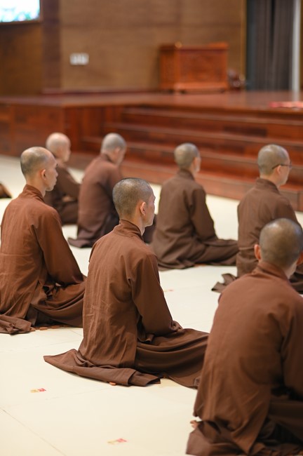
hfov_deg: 16.0
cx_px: 152
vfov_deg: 23.9
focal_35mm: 85
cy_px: 228
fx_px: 1075
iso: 800
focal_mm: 85
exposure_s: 1/100
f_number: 2
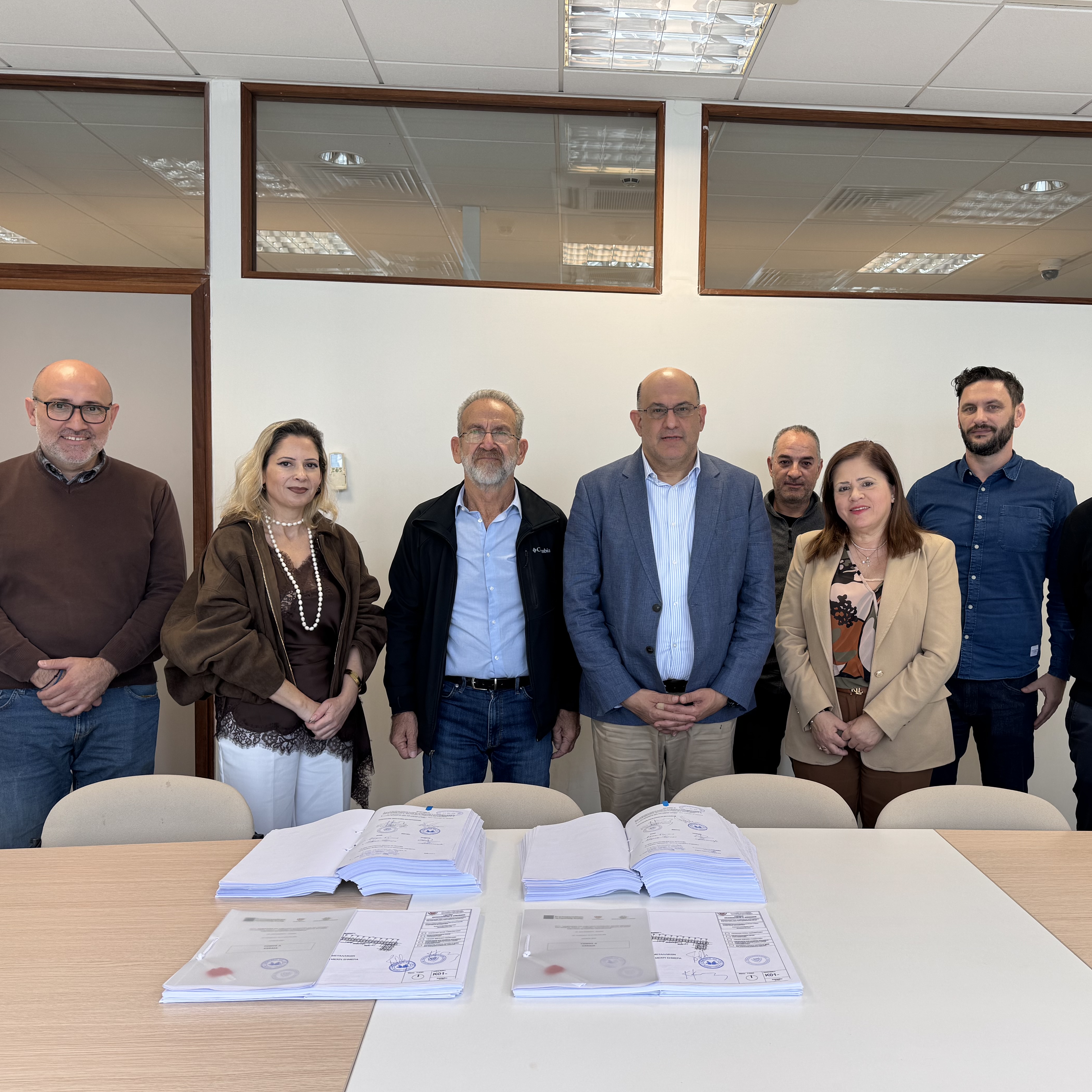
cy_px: 548
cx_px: 637
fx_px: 1035
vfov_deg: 55.6
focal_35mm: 29
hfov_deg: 55.3
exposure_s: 1/121
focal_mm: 6.76
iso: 64
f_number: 1.78
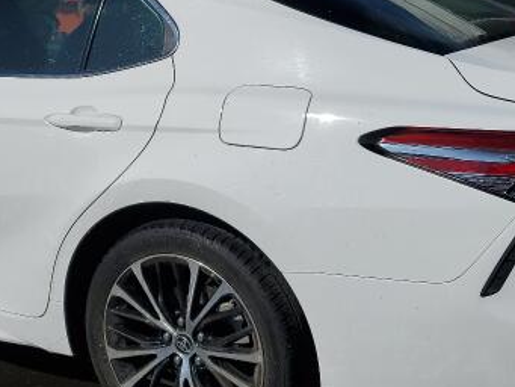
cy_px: 172
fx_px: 908
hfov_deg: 31.2
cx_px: 140
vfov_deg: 24.0
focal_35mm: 61
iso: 50
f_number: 1.5
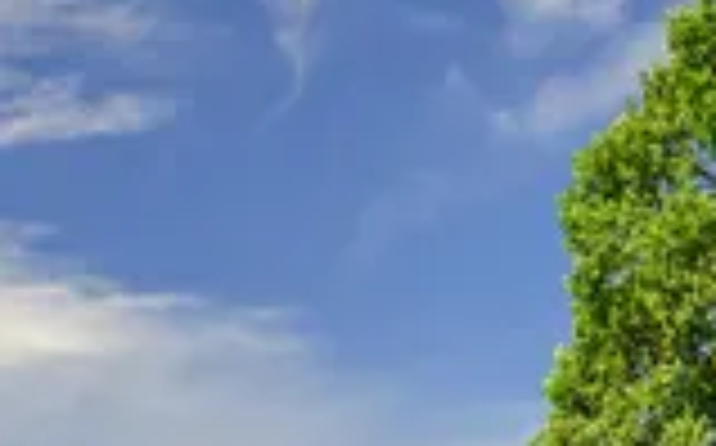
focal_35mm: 231
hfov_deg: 9.0
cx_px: 914
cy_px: 489
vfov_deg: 5.6
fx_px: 4503
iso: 200
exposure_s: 1/250
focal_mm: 60
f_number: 5
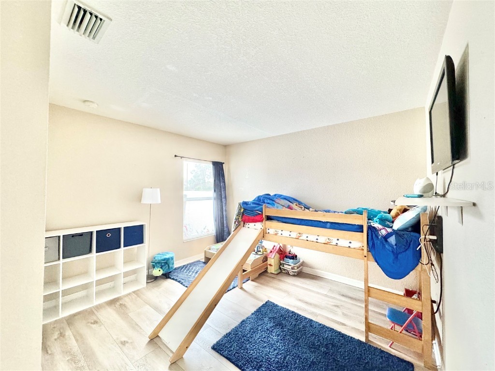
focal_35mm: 14
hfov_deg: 102.1
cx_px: 248
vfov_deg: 85.7
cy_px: 186
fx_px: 200
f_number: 2.2
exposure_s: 1/60
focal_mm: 2.22
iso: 320
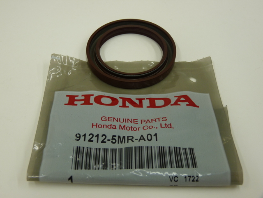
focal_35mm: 46
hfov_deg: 41.2
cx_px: 132
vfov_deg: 31.5
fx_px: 349
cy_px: 99
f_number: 3.2
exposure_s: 1/40
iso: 100
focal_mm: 8.2
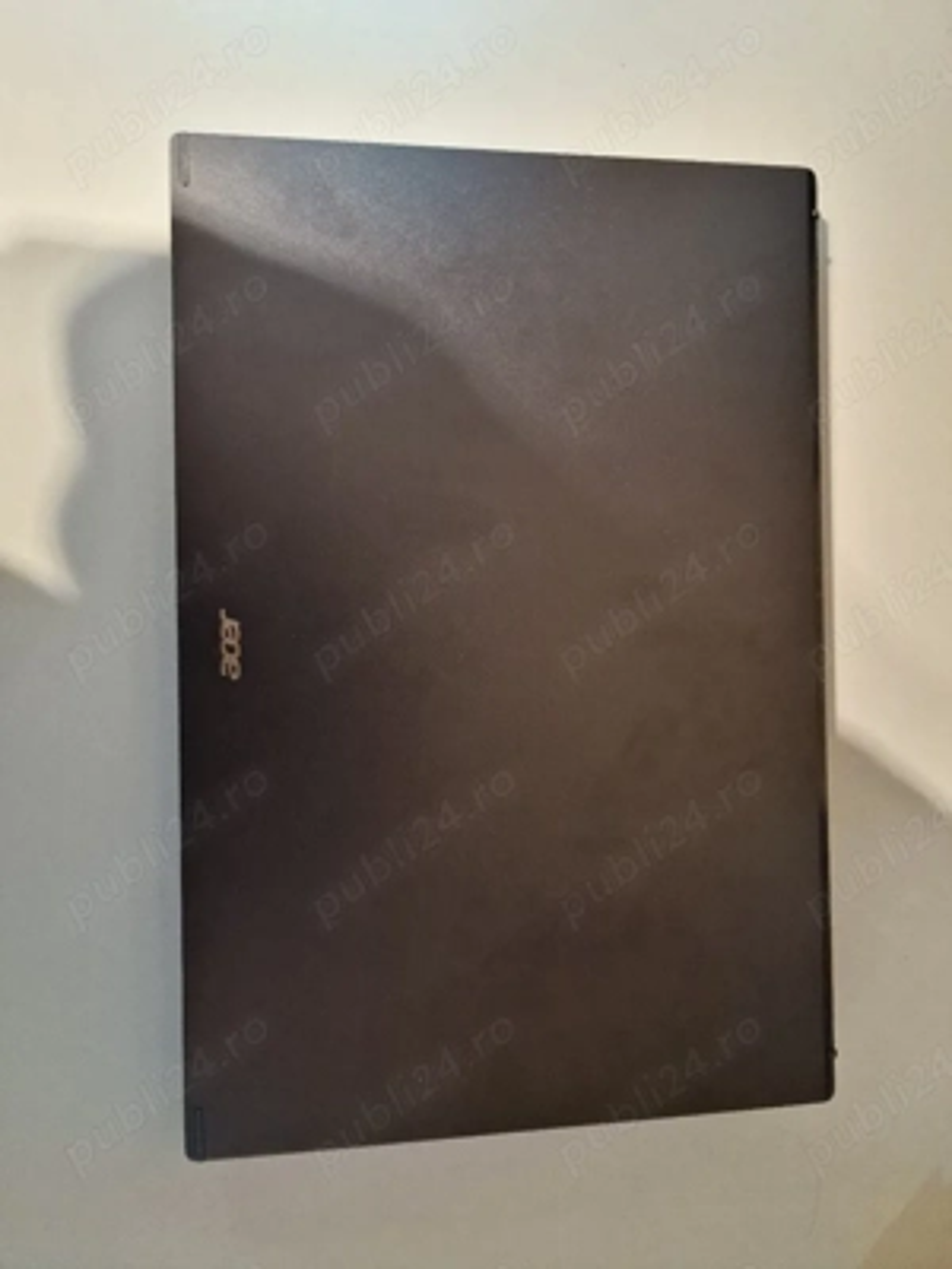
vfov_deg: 73.9
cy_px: 634
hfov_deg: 58.9
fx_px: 843
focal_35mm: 23
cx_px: 476
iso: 640
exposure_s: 1/25
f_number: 1.8
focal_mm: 6.4
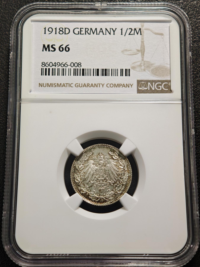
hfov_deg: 24.4
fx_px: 462
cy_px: 134
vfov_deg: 32.2
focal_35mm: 60
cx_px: 100
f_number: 2
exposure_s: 1/112
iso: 640
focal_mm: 9
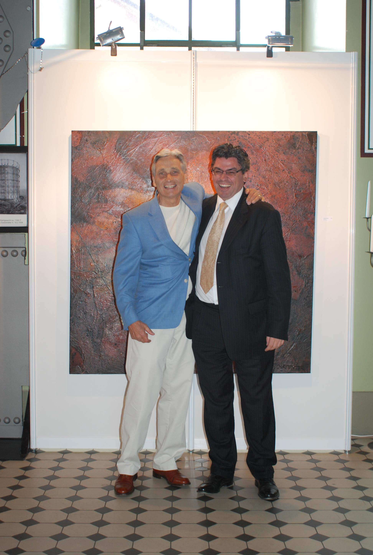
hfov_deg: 26.6
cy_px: 278
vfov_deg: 38.8
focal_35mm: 51
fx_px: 789
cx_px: 186
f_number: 3.8
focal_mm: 34
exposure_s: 1/60
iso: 320
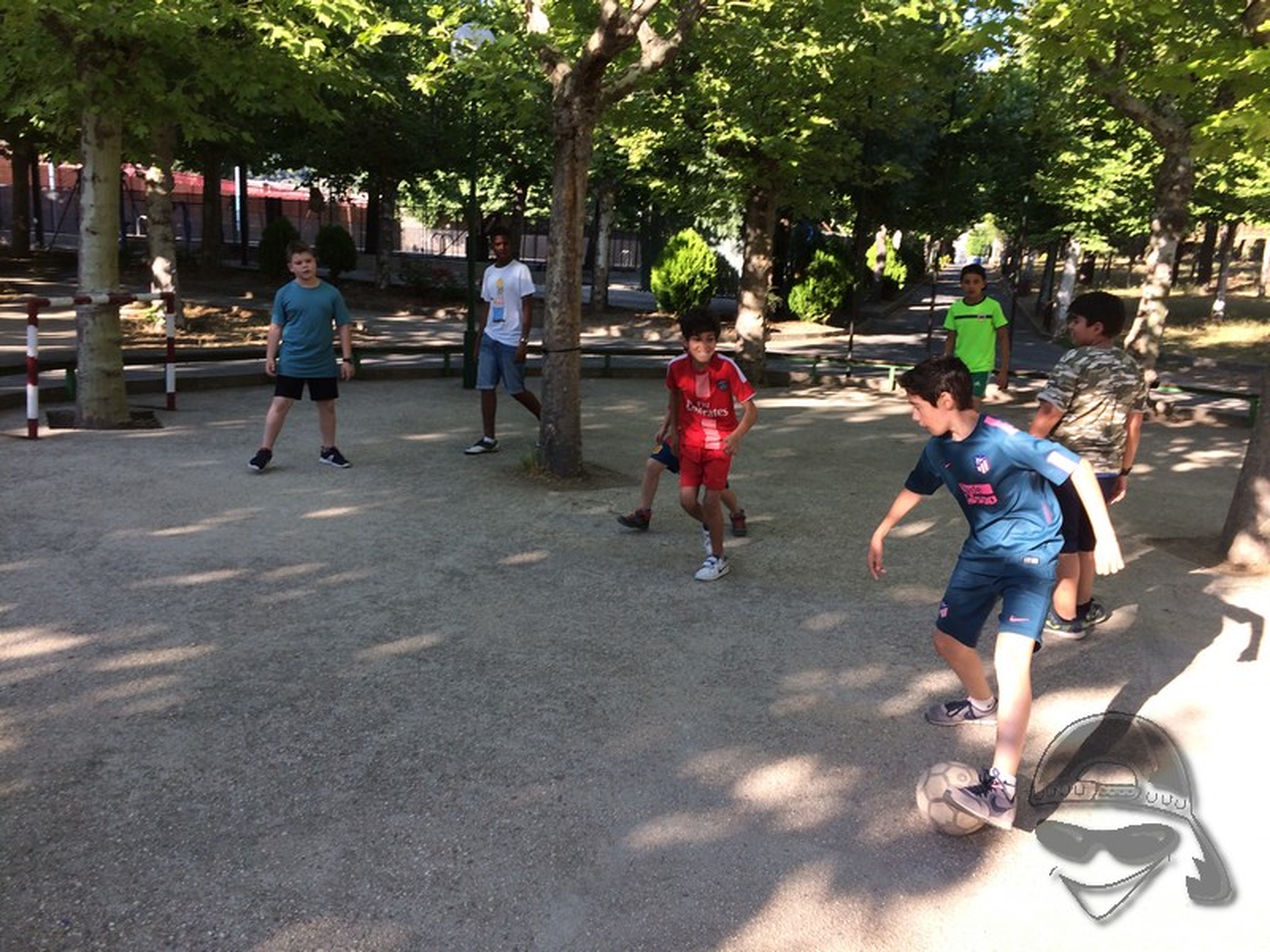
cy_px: 476
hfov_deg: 61.7
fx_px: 1064
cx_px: 635
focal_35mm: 29
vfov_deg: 48.2
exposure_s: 1/313
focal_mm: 4.15
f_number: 2.2
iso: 32
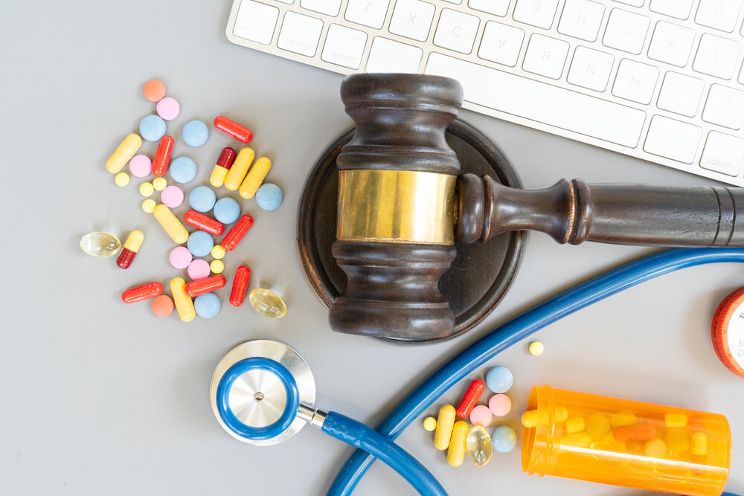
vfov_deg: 24.6
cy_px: 248
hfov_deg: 36.2
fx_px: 1137
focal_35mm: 55
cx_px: 372
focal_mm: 55
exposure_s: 1/100
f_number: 10
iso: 1600
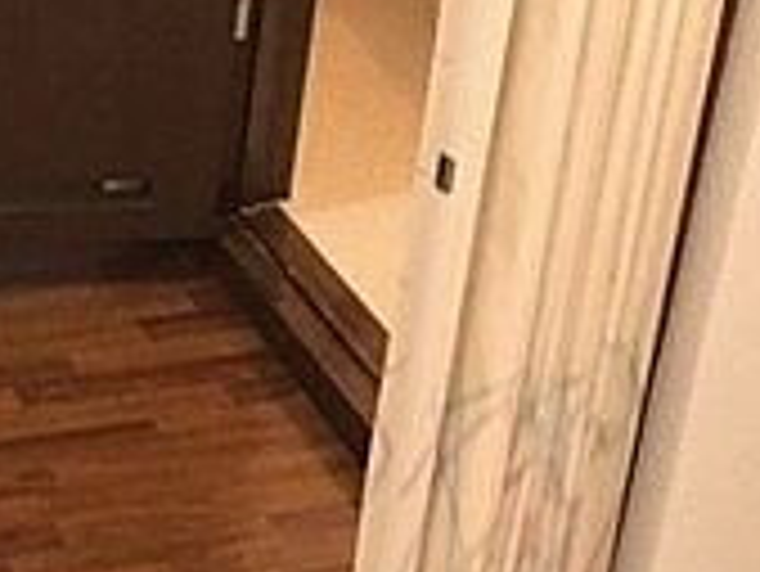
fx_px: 2329
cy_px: -126
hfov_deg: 17.0
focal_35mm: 106
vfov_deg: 13.6
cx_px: -346
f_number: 1.8
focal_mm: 3.99
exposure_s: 1/13
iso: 100
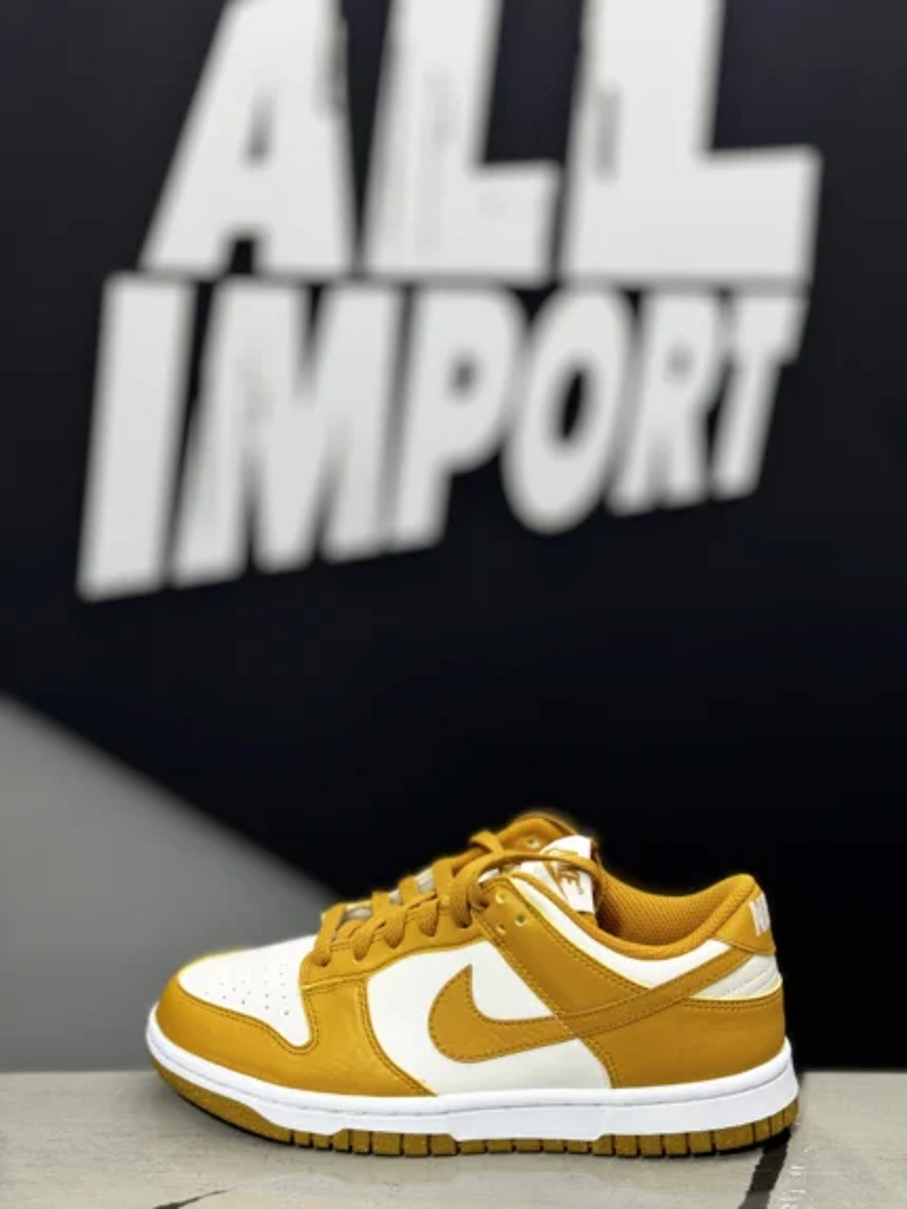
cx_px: 454
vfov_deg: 39.6
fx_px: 1676
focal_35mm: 48
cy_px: 604
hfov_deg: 30.3
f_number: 1.78
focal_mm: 6.76
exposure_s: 1/60
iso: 200
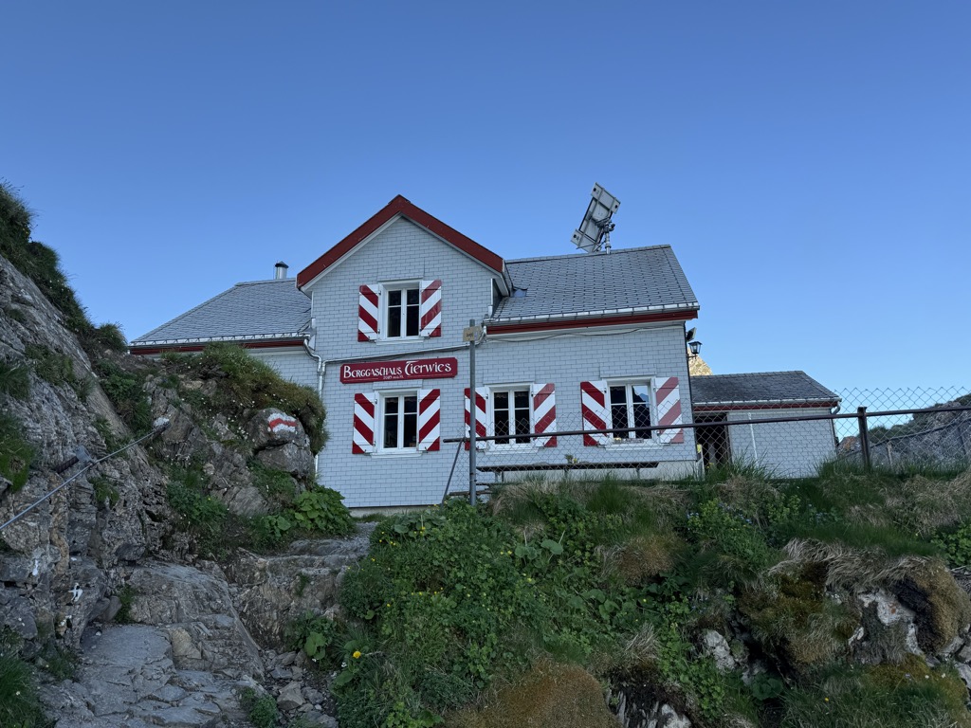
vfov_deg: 56.8
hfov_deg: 71.6
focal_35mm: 24
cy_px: 364
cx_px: 486
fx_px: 673
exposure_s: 1/1553
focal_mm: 6.76
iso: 80
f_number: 1.78
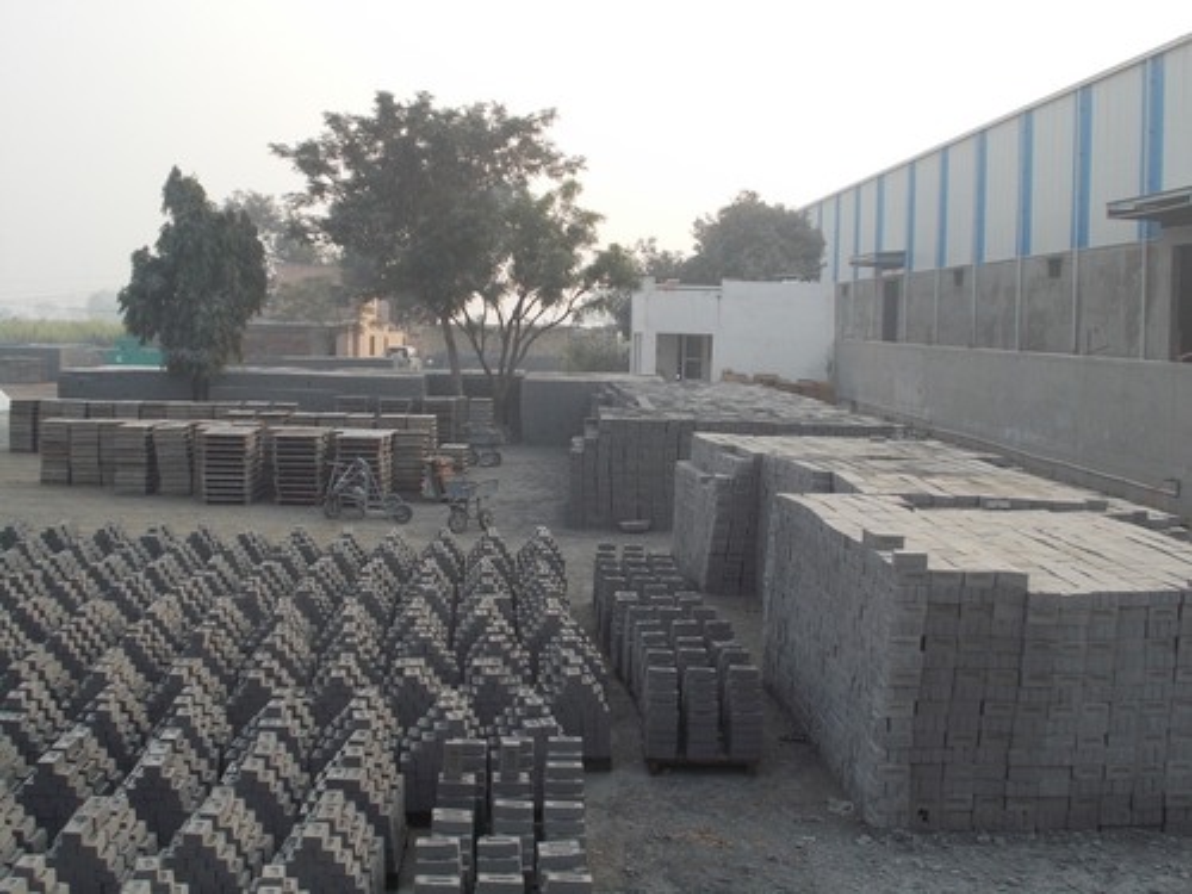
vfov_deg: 32.9
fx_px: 1515
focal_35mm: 44
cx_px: 596
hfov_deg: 42.9
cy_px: 447
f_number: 4.2
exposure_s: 1/200
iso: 80
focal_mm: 7.9
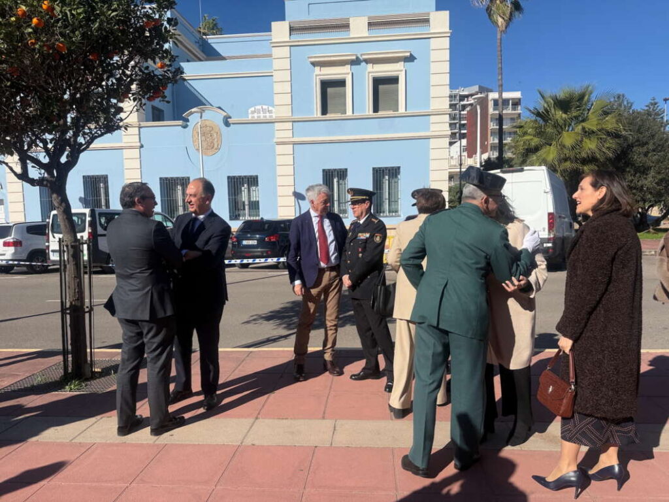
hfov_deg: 71.6
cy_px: 251
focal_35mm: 24
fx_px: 464
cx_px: 334
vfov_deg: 56.8
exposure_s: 1/8130
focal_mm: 6.76
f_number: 1.78
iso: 80
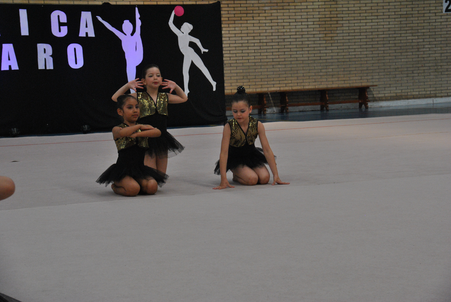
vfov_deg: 16.6
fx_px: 1035
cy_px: 151
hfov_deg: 24.6
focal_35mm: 82
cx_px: 226
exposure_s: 1/200
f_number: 7.1
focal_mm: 55
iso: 800
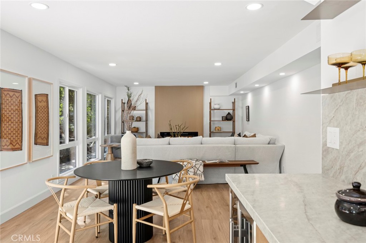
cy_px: 122
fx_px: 264
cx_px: 183
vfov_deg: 49.5
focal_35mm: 26
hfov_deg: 69.4
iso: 125
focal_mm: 26
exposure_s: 1/10
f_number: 9
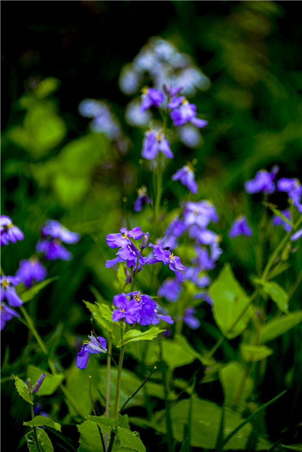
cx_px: 151
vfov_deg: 8.9
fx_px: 2891
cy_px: 226
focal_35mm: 230
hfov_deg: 6.0
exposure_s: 1/250
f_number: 5.6
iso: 640
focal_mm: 230
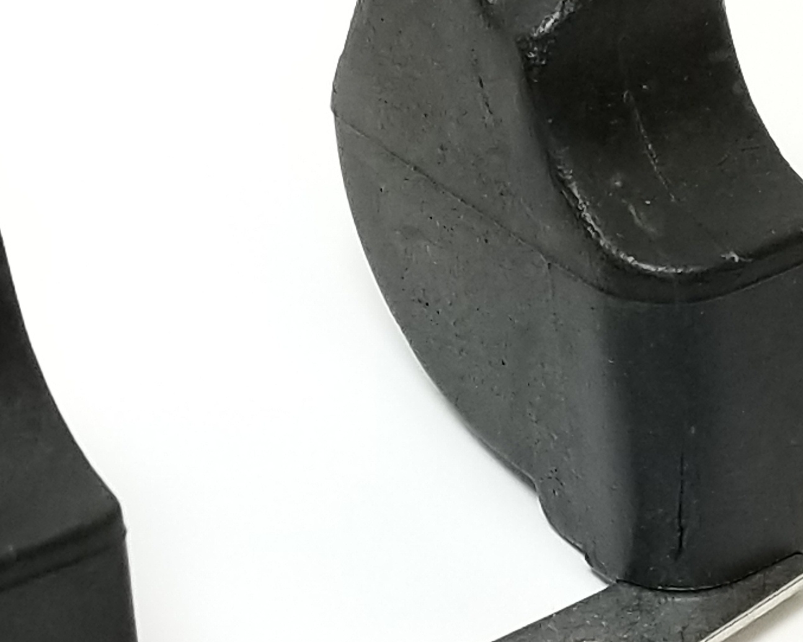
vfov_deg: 19.1
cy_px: 550
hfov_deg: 24.1
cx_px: 388
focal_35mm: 79
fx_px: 1877
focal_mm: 4.3
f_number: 1.7
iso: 125
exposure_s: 1/180
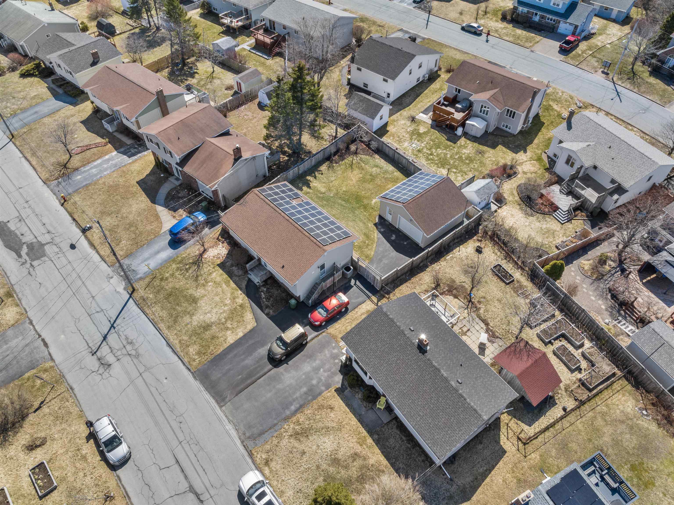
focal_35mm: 24
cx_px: 337
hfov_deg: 71.6
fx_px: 467
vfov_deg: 56.8
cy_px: 252
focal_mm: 12.29
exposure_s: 1/20
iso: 400
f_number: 9
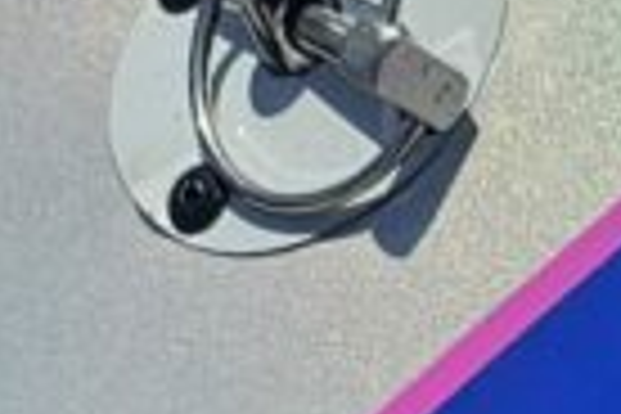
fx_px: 3191
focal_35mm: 185
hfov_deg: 9.3
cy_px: 1004
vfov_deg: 7.0
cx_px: 1714
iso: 50
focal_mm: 5
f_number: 1.8
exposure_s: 1/8116
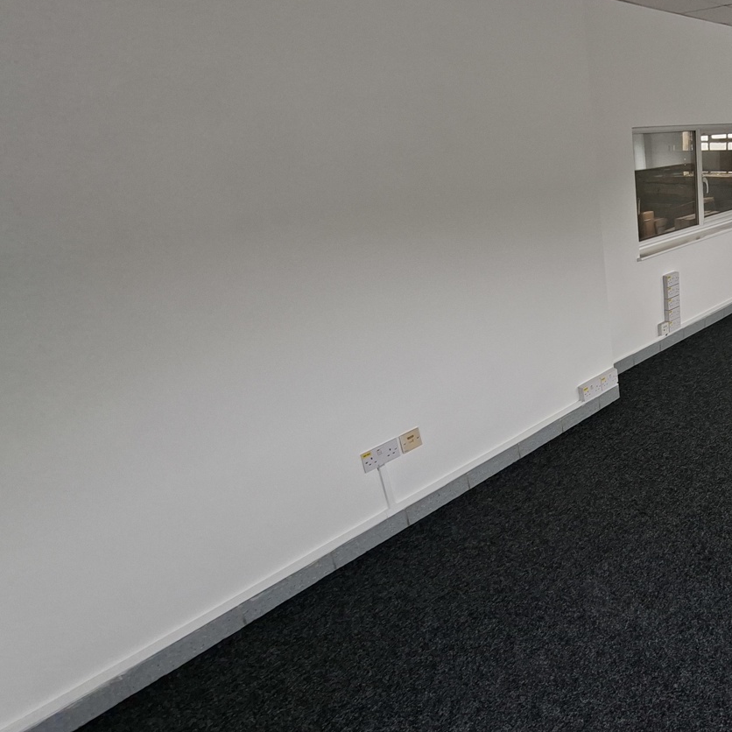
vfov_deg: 69.3
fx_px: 526
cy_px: 316
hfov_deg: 58.4
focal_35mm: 22
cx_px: 672
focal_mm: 1.74
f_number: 2.2
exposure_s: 1/40
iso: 40
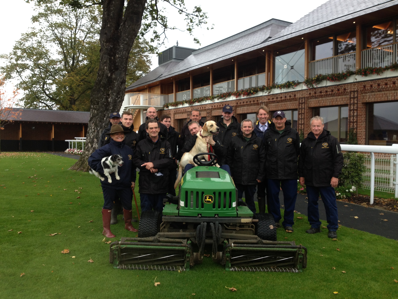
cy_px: 150
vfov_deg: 40.7
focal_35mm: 35
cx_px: 199
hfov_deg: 52.6
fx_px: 402
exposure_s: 1/164
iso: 50
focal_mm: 4.28
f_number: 2.4
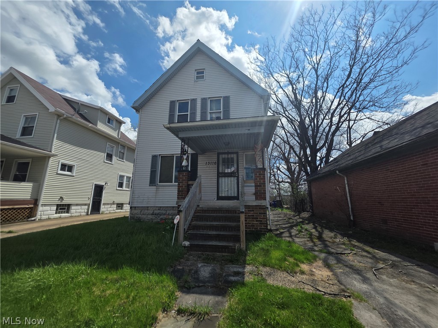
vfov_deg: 89.9
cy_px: 164
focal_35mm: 13
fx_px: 164
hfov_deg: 106.2
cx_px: 219
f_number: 1.9
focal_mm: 2.2
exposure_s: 1/3647
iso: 40
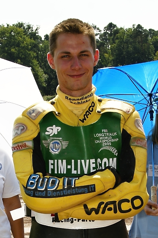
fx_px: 346
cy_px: 119
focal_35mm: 52
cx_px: 79
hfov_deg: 25.7
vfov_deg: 37.9
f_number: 13
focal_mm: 35
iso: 200
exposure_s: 1/200
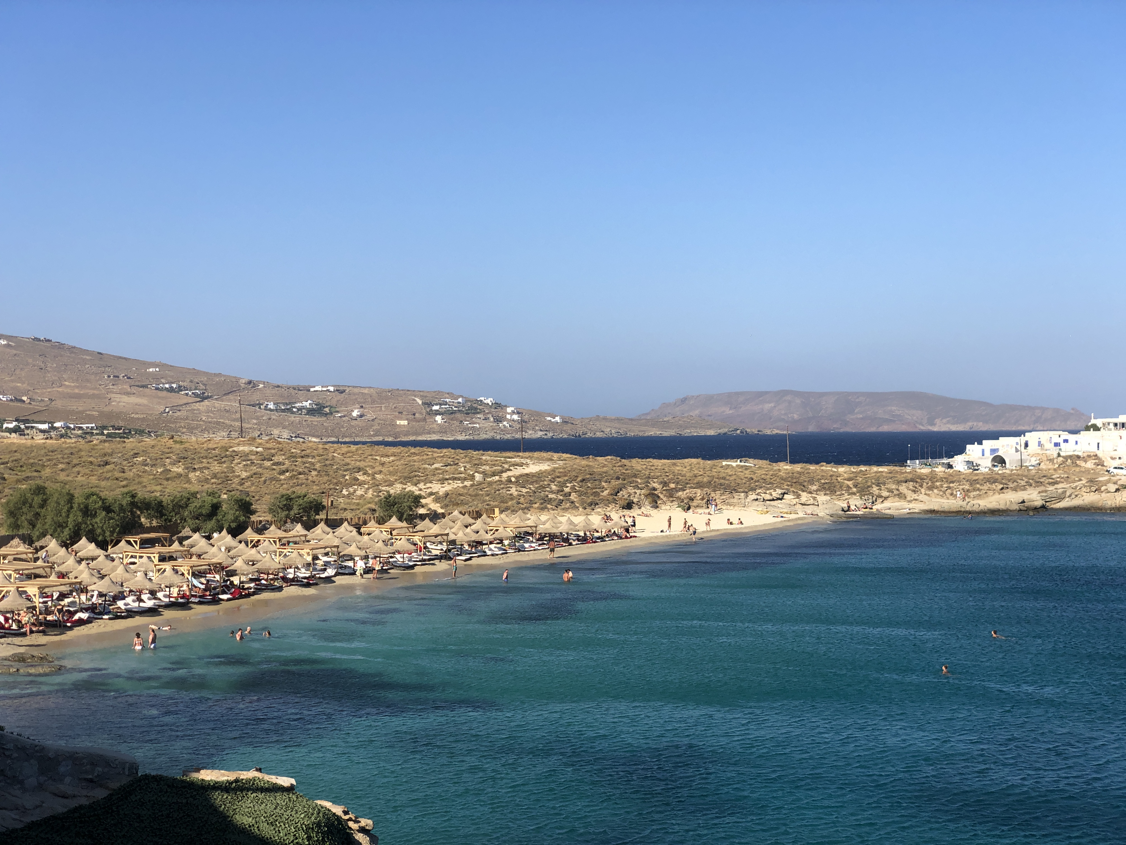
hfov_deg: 36.8
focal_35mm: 52
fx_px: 1691
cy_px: 422
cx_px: 563
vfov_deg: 28.0
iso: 16
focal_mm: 6
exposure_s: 1/1297
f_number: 2.4
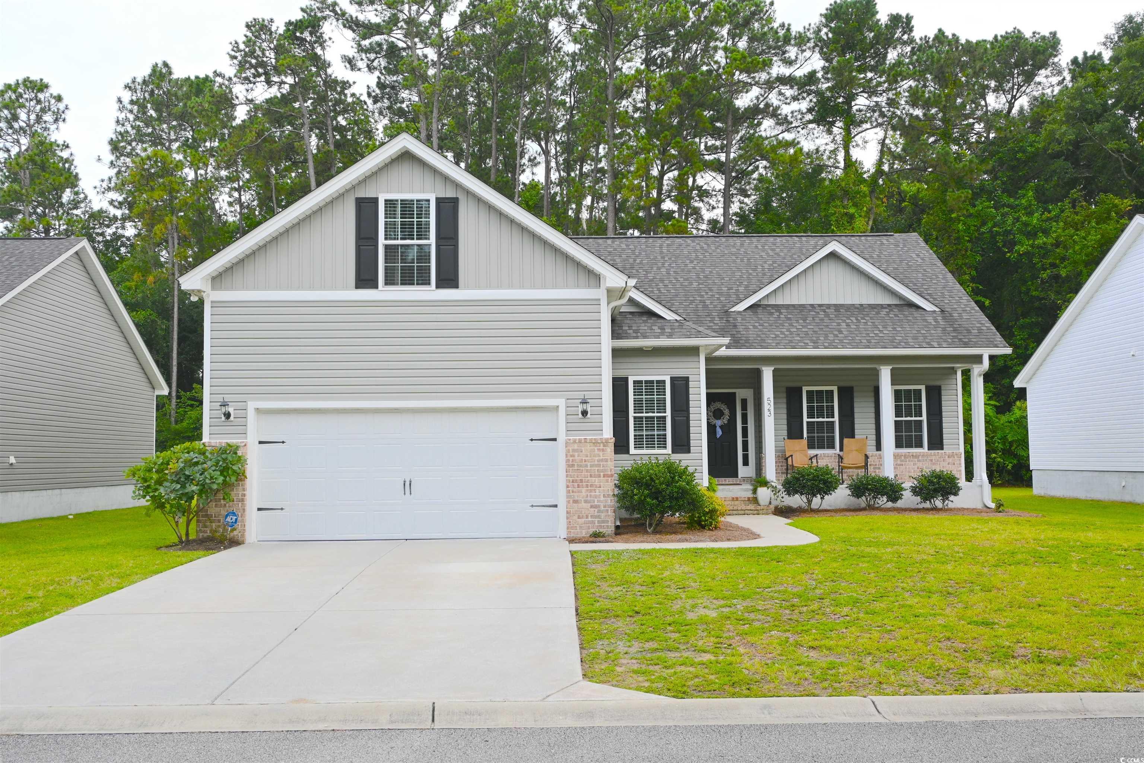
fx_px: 1072
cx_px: 572
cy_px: 382
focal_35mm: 34
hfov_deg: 56.1
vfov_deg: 39.1
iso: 125
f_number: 5.6
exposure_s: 1/250
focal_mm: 22.5
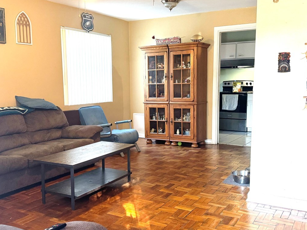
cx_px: 149
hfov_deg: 49.0
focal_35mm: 38
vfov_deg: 37.7
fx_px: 337
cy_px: 123
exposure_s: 1/60
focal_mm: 6.76
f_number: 1.78
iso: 320
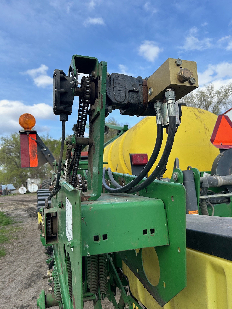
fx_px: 232
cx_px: 116
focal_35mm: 26
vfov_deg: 67.3
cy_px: 154
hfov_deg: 53.1
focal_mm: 5.7
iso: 50
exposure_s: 1/2252
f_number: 1.5
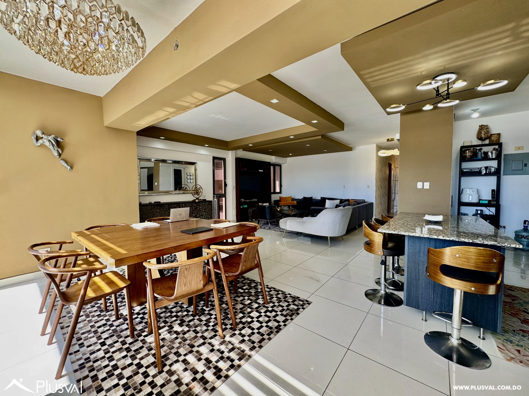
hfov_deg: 102.1
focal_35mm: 14
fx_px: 214
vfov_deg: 85.7
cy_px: 198
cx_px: 264
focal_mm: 2.22
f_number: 2.2
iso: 64
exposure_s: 1/99
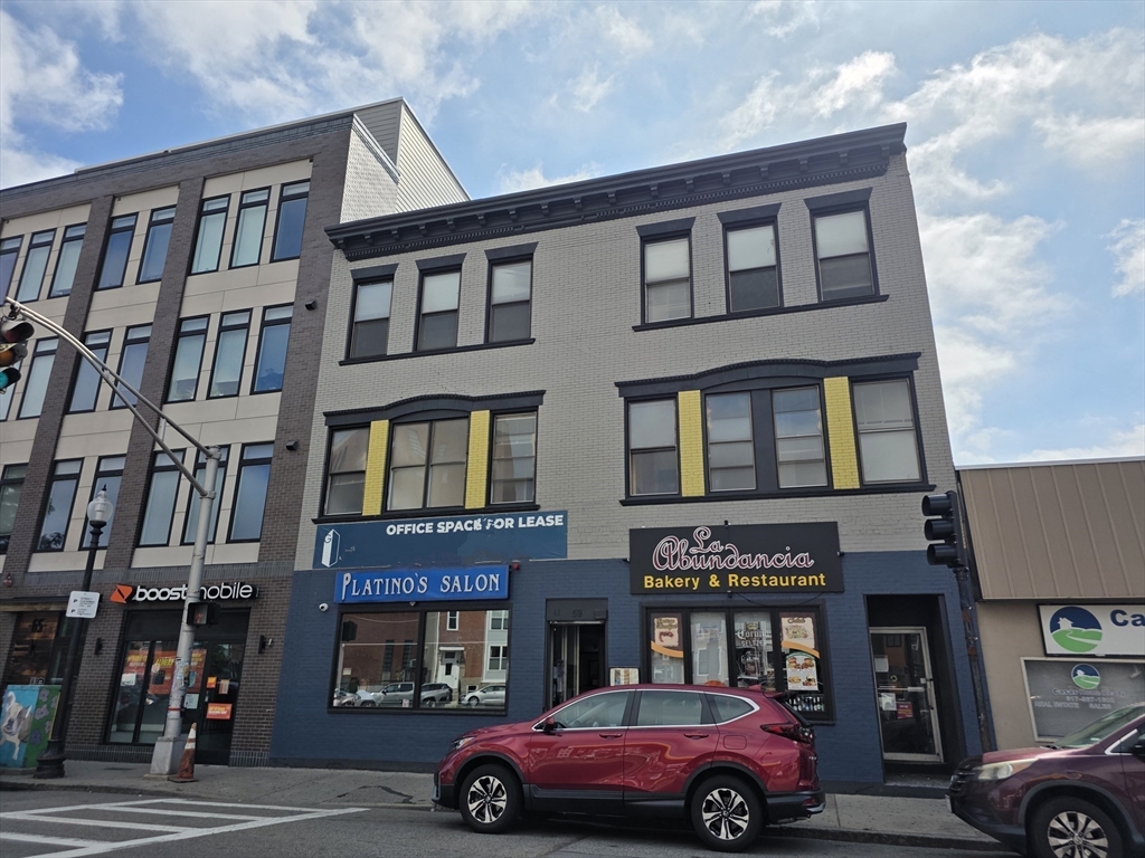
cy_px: 429
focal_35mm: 23
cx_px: 572
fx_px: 761
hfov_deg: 73.9
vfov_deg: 58.9
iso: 50
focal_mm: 6.3
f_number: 1.7
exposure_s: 1/7944
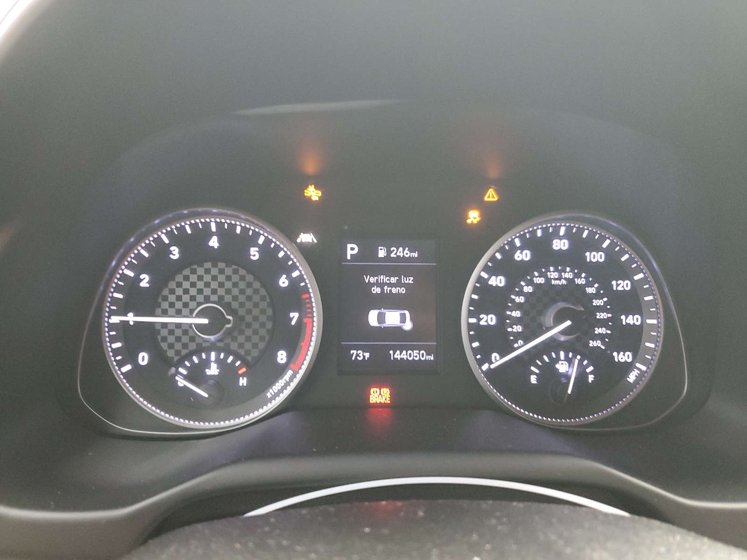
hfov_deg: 67.3
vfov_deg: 53.1
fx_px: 561
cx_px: 374
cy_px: 280
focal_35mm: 26
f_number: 1.5
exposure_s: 1/20
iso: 297
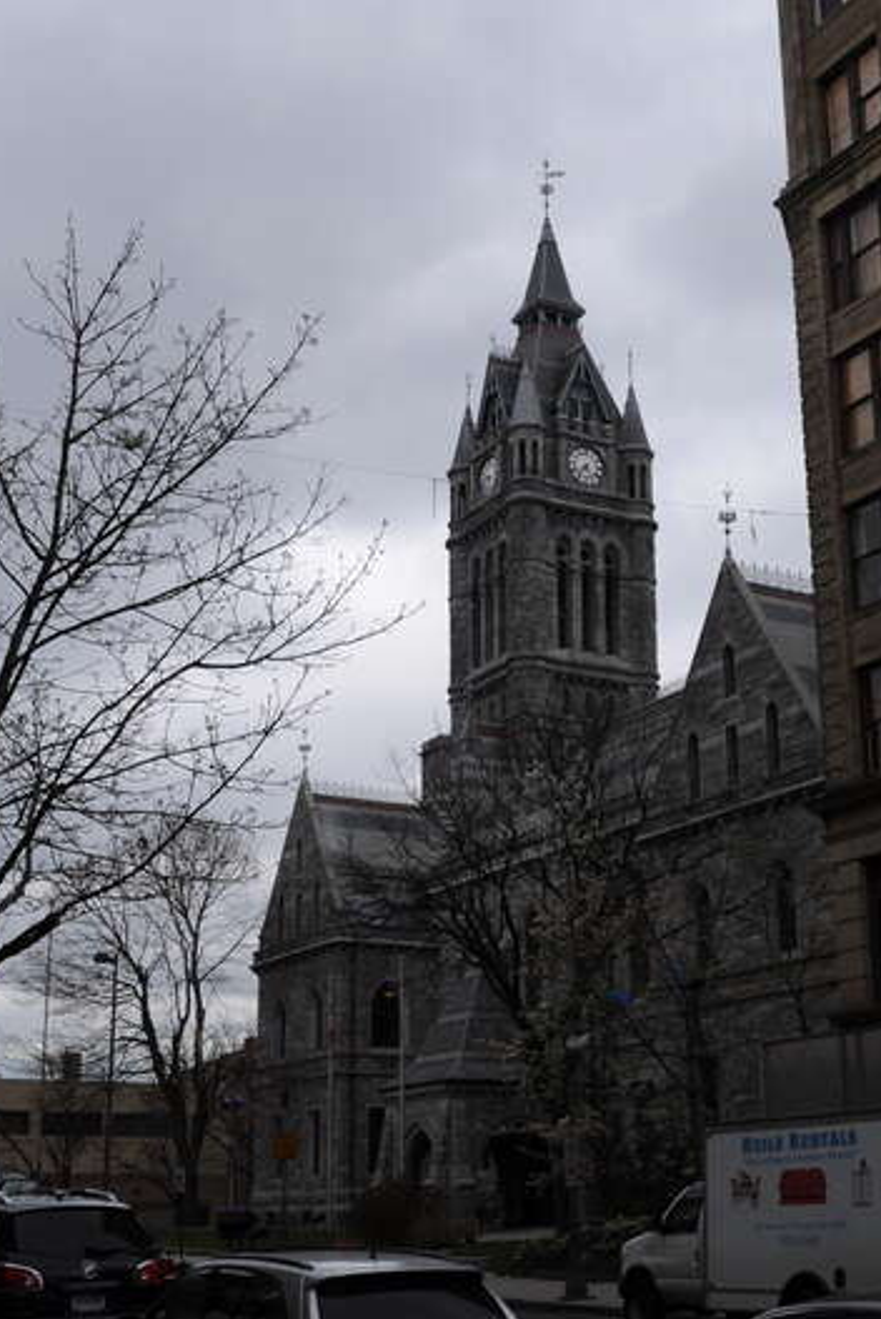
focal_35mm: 50
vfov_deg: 39.6
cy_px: 662
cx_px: 566
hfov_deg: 26.9
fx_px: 1833
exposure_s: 1/320
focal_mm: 22
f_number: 9
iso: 200
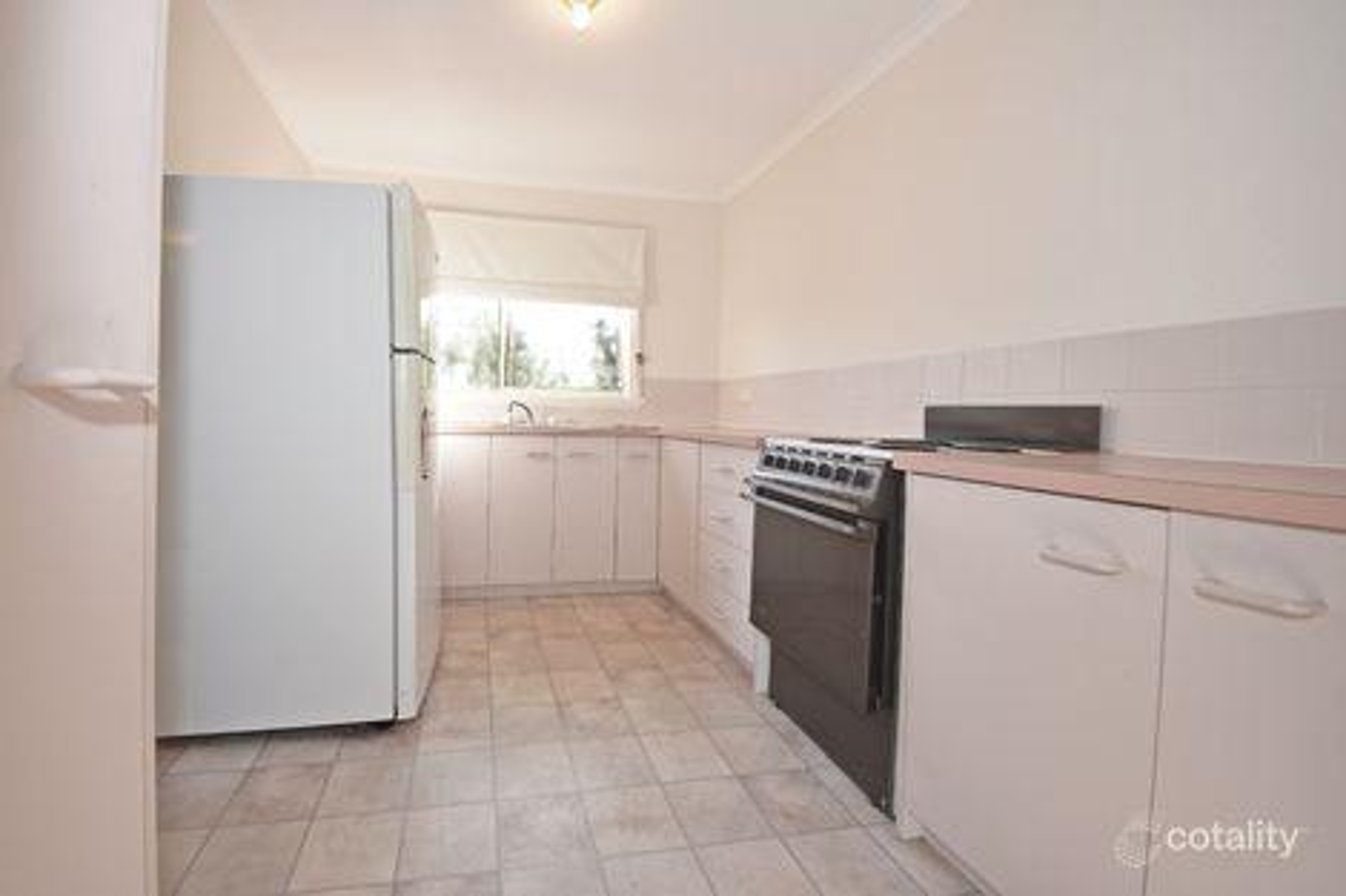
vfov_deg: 90.0
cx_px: 673
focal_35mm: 12
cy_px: 448
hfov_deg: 112.6
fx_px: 448
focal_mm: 8
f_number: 5.6
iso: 400
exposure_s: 1/125
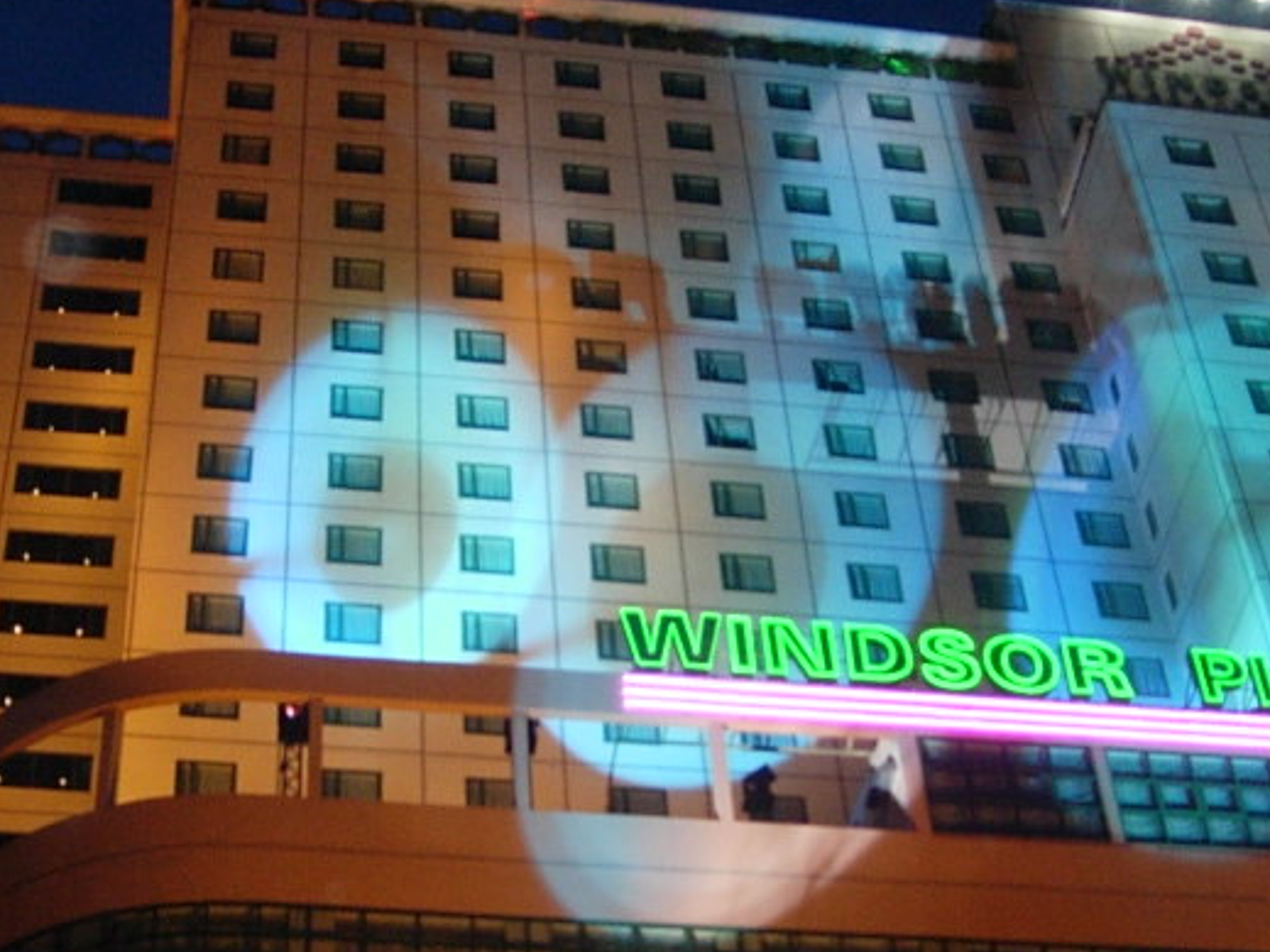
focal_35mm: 75
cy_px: 707
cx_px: 700
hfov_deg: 26.0
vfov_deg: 19.5
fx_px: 2751
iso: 200
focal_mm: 7.8
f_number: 2.8
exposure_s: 1/50.7
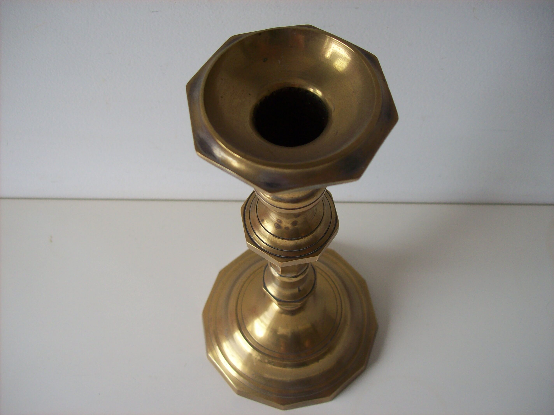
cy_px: 208
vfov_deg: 39.6
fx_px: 576
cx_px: 277
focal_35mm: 36
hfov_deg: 51.4
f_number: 2.7
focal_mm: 6
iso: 80
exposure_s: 1/69.3
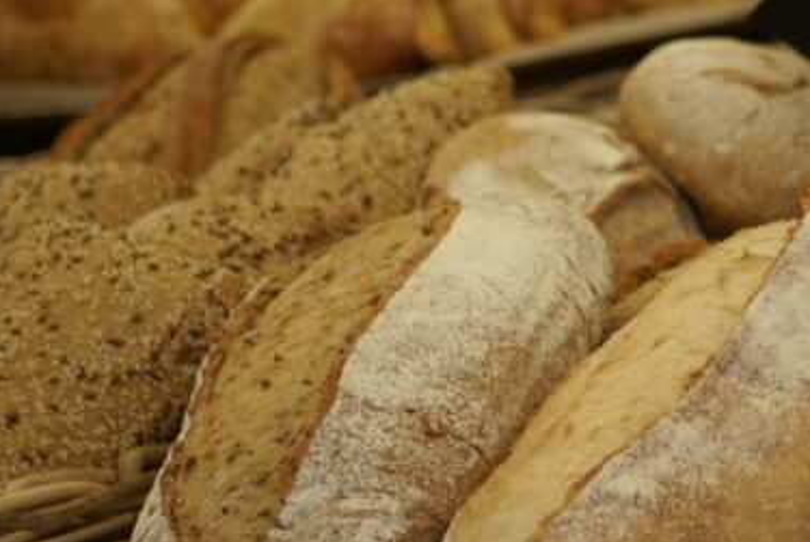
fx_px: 13516
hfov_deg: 3.4
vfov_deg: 2.3
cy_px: 259
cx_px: 594
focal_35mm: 600
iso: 100
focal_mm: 250
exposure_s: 1/400
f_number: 5
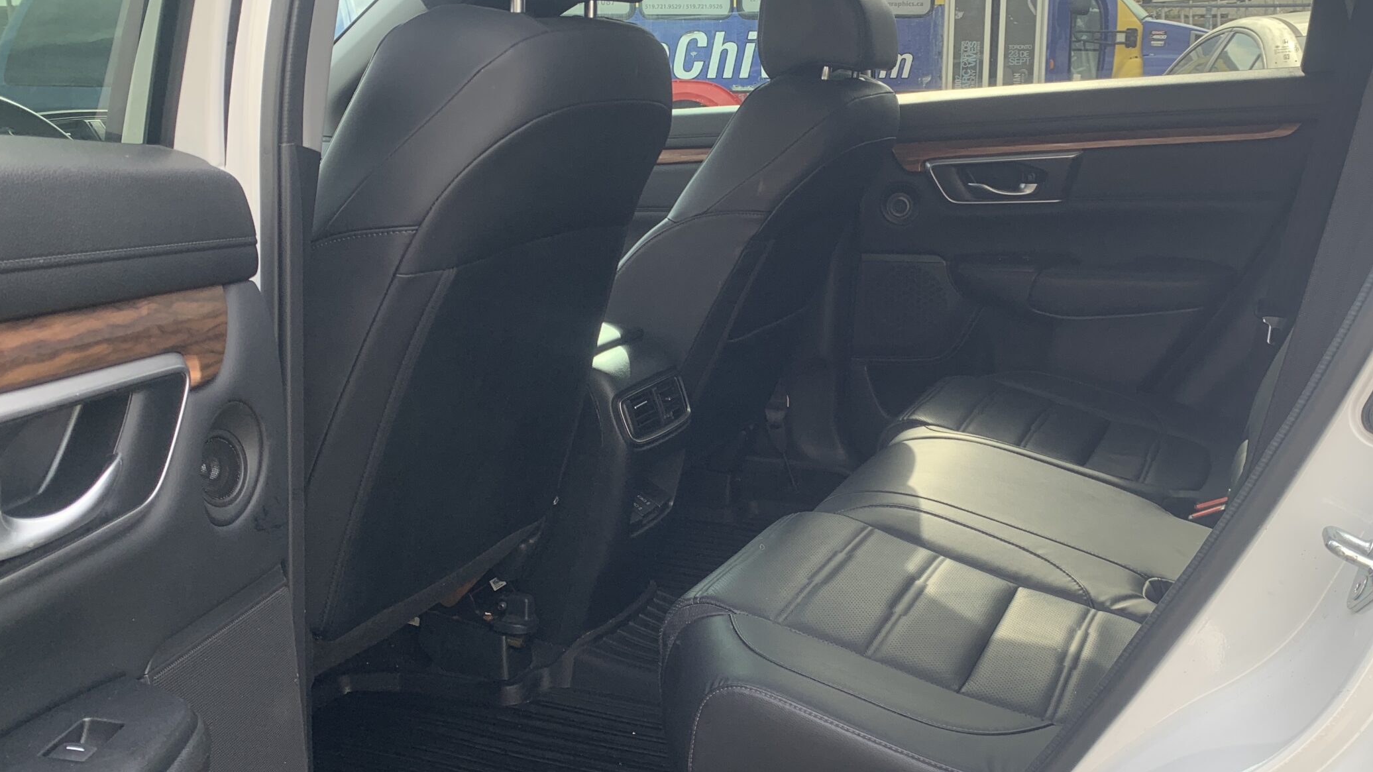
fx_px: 1274
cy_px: 412
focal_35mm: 35
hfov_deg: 56.5
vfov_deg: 33.7
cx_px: 769
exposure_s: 1/334
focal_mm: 4.25
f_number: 1.8
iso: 25
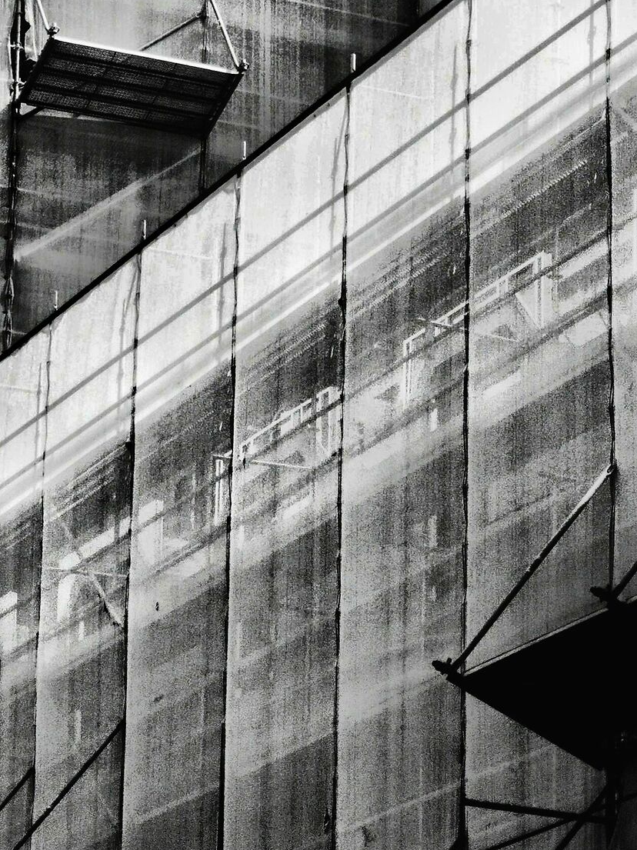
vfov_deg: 11.1
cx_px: 470
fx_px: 4321
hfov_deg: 8.4
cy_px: -52
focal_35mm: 176
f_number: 2.4
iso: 50
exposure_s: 1/961
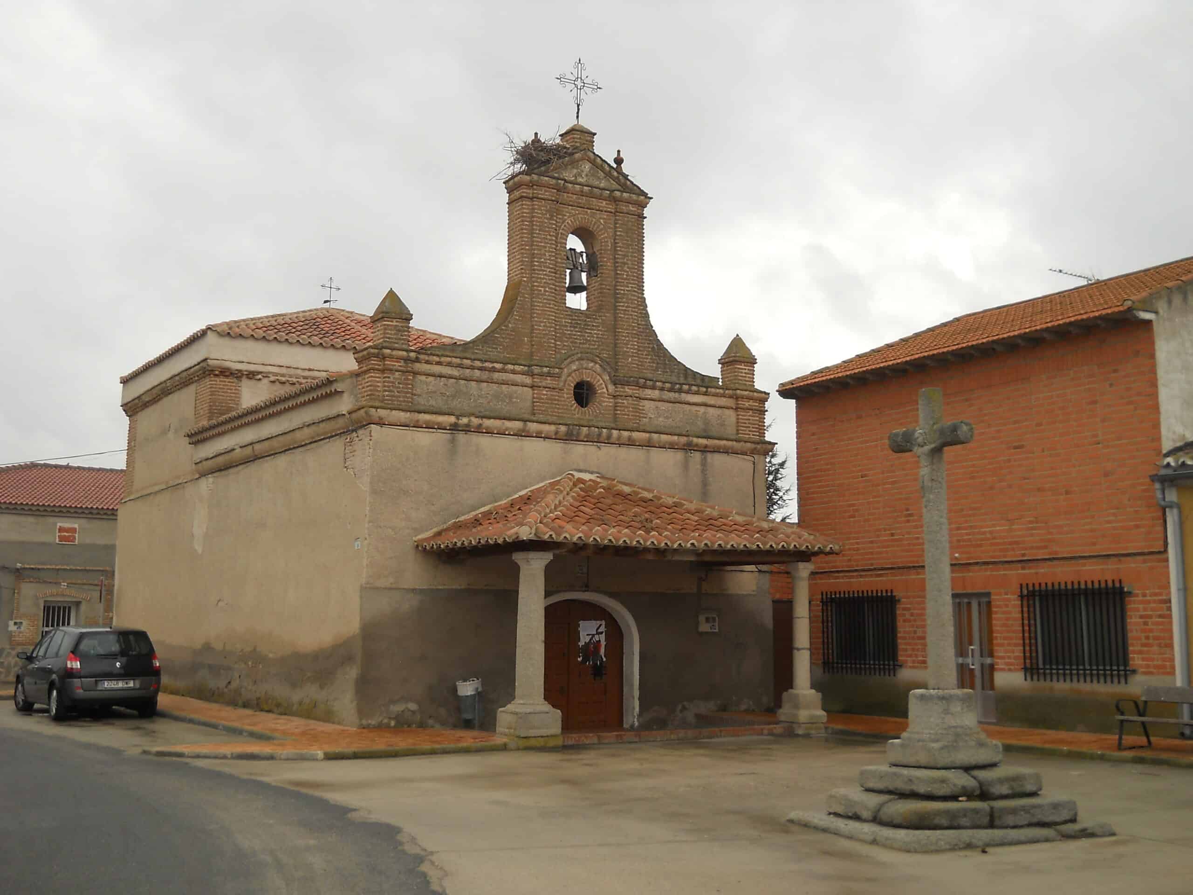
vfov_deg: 35.1
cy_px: 448
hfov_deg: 45.8
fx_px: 1413
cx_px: 596
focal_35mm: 41
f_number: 5.5
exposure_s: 1/250
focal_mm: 6.72
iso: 80
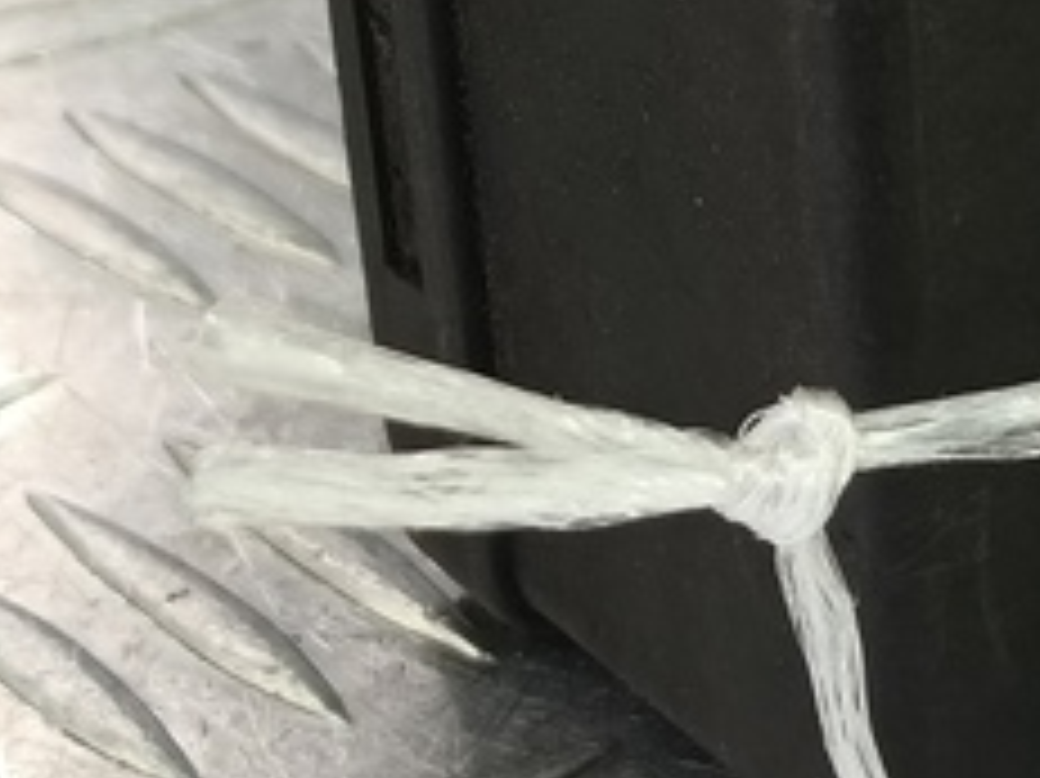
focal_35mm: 102
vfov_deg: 14.4
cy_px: 166
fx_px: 3063
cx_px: 1207
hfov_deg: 18.4
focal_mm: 4.11
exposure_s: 1/50
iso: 135
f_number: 1.6
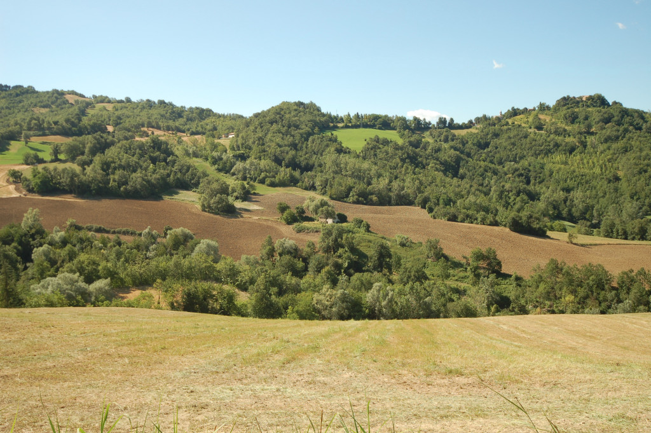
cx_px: 326
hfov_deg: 53.2
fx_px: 650
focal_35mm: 36
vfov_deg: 36.8
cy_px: 216
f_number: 8
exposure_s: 1/250
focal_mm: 24
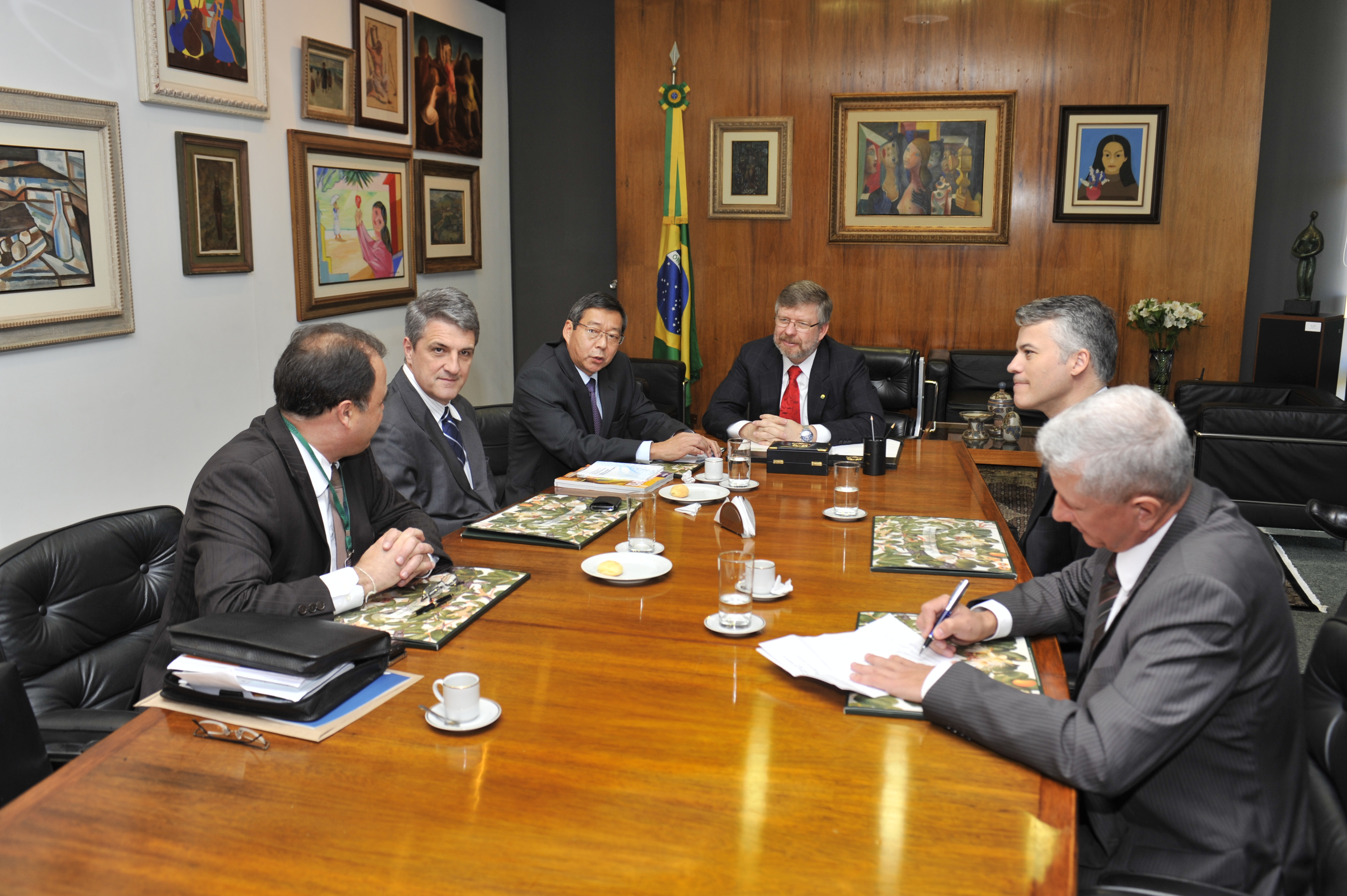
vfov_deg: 42.3
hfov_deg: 60.3
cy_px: 448
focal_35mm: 31
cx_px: 674
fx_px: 1159
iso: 400
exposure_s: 1/60
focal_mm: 31
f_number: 5.6
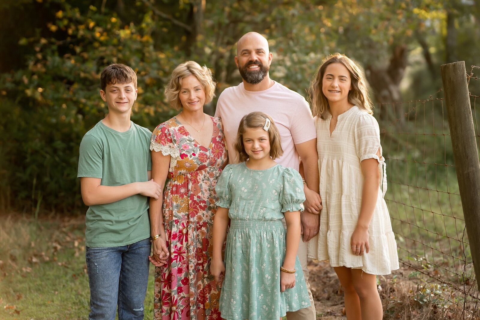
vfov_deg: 18.7
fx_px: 973
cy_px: 160
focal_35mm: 73
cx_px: 240
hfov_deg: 27.7
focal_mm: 73
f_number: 2.5
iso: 800
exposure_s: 1/1250
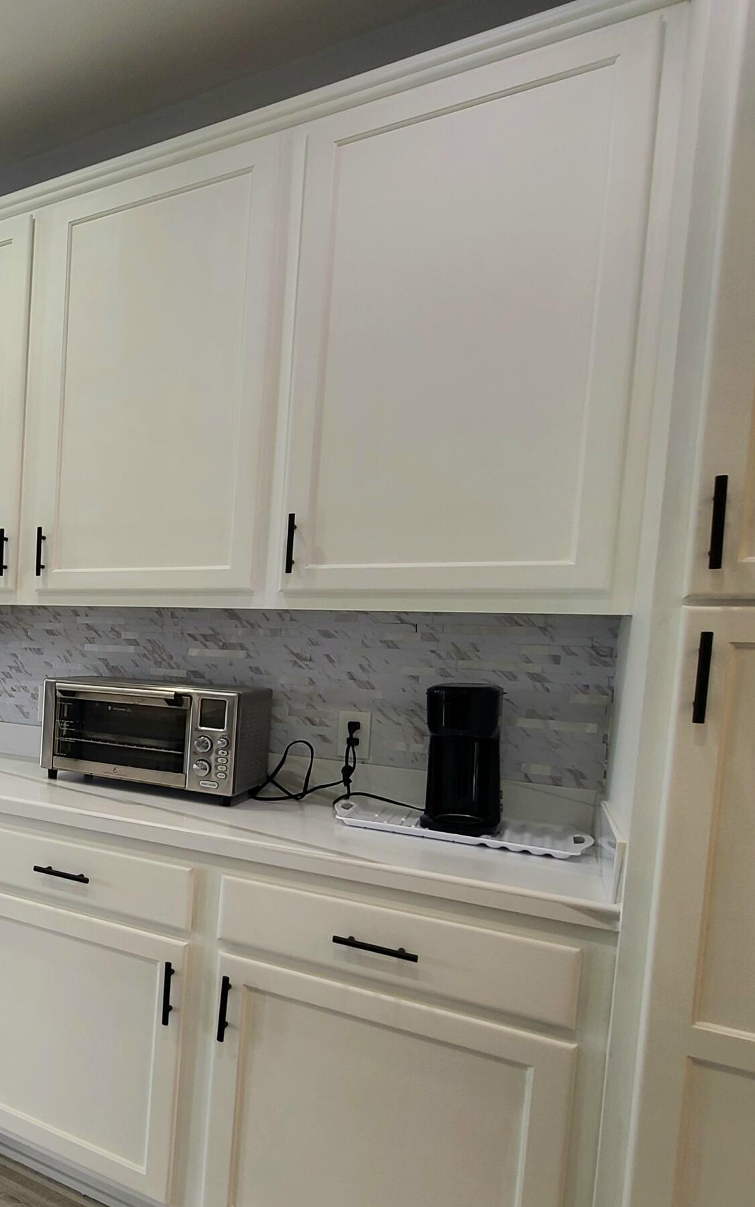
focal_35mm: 23
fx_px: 757
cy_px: 680
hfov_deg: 38.7
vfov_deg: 76.8
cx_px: -154
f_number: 2.2
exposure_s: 1/60.2
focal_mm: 2.2
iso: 64
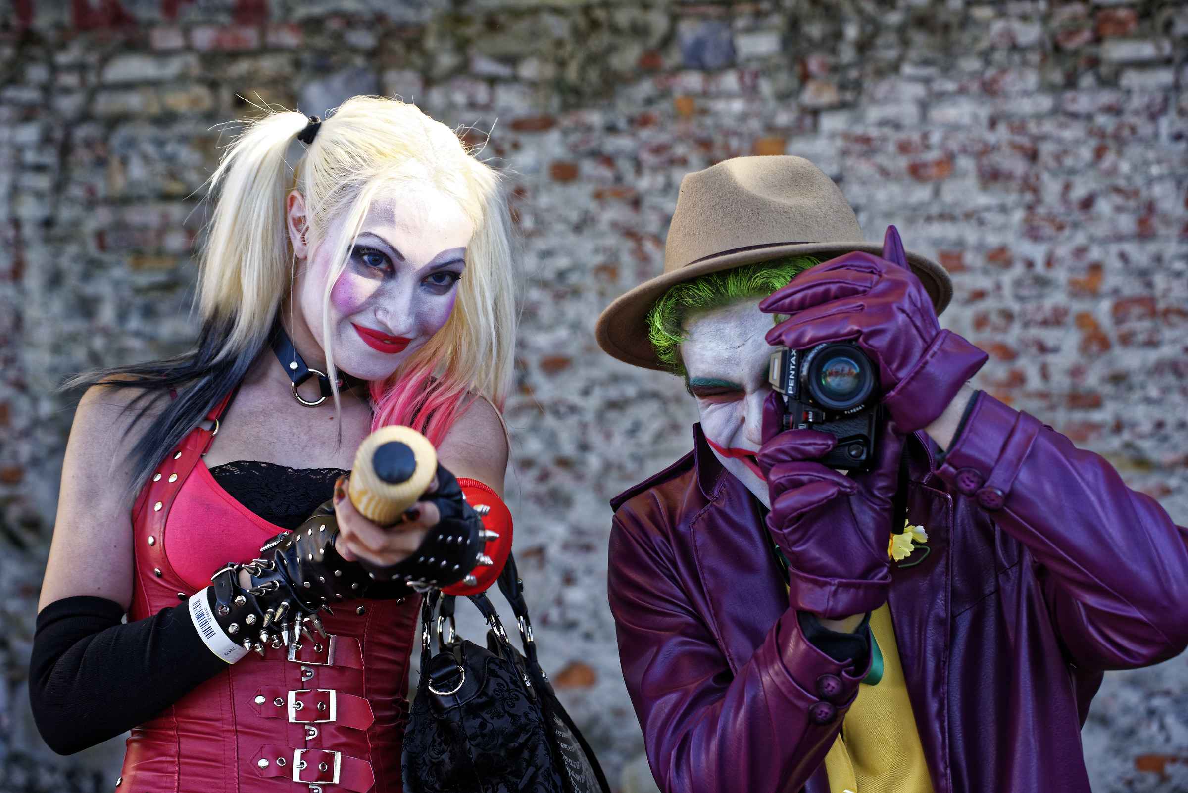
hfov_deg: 23.9
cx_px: 594
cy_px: 396
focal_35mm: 85
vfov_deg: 16.1
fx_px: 2806
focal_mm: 85
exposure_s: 1/160
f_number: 6.3
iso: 400
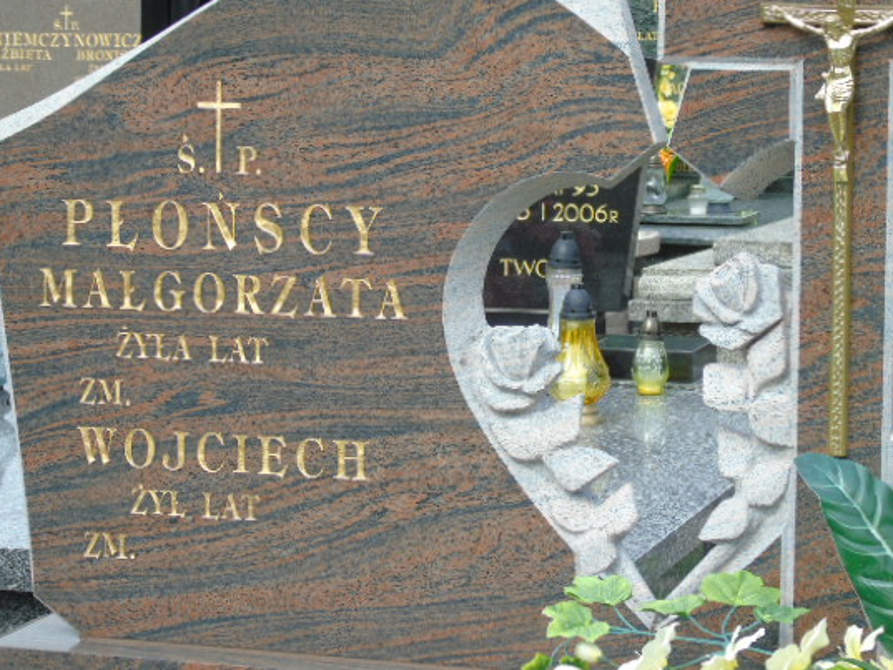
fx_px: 2890
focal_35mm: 112
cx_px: 492
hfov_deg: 17.6
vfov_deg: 13.2
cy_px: 339
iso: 80
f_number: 4.3
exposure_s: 1/200
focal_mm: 17
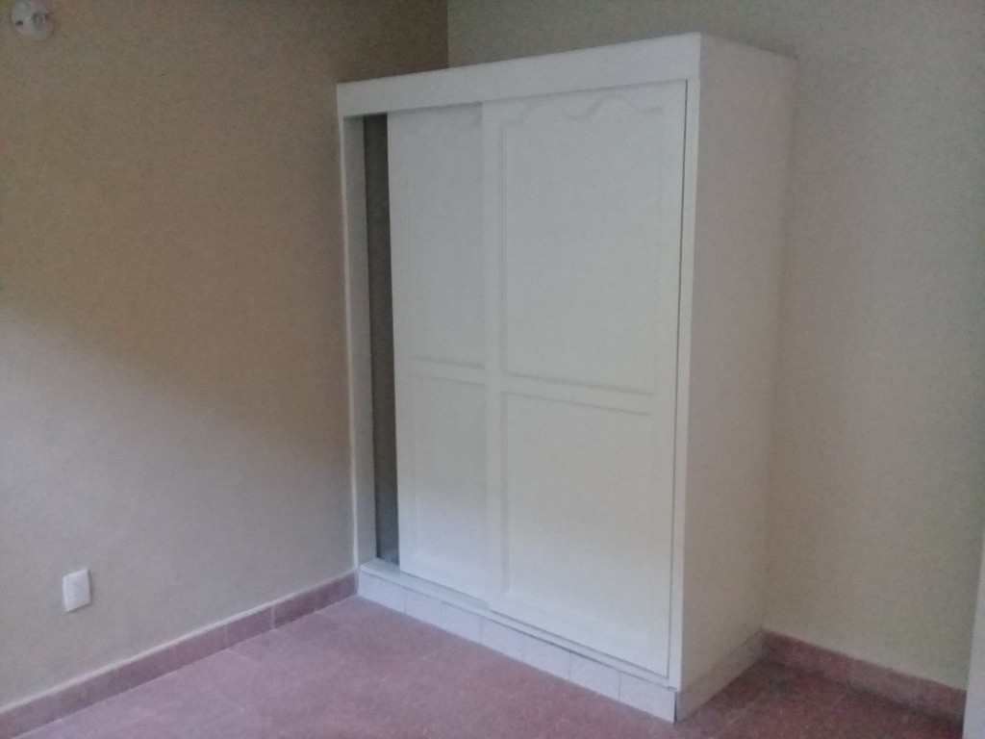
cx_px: 492
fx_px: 882
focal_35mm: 31
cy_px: 370
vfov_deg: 45.4
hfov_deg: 58.4
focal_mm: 3.3
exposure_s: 1/15
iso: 800
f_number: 2.2
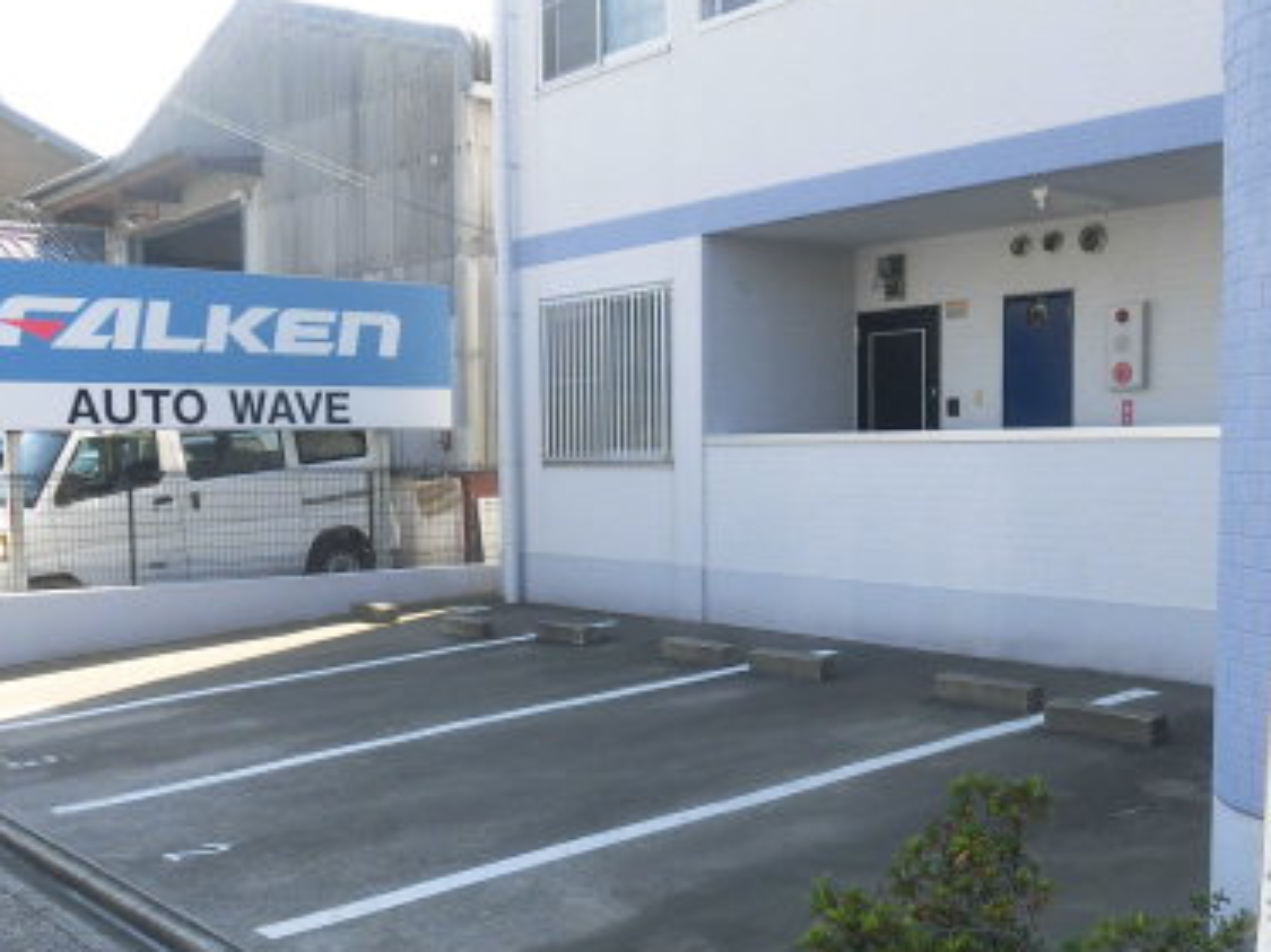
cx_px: 756
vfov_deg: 34.9
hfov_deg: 45.6
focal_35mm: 41
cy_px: 606
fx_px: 1505
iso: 100
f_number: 3.1
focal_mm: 4.3
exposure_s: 1/320
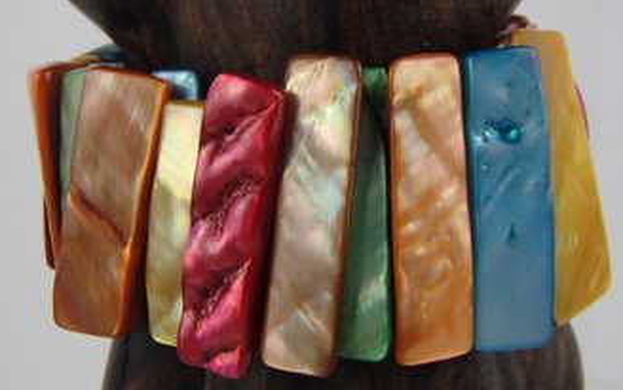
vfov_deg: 31.2
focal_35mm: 41
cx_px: 320
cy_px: 182
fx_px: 696
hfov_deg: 48.2
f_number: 4.7
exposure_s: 1/160
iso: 320
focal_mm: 6.64
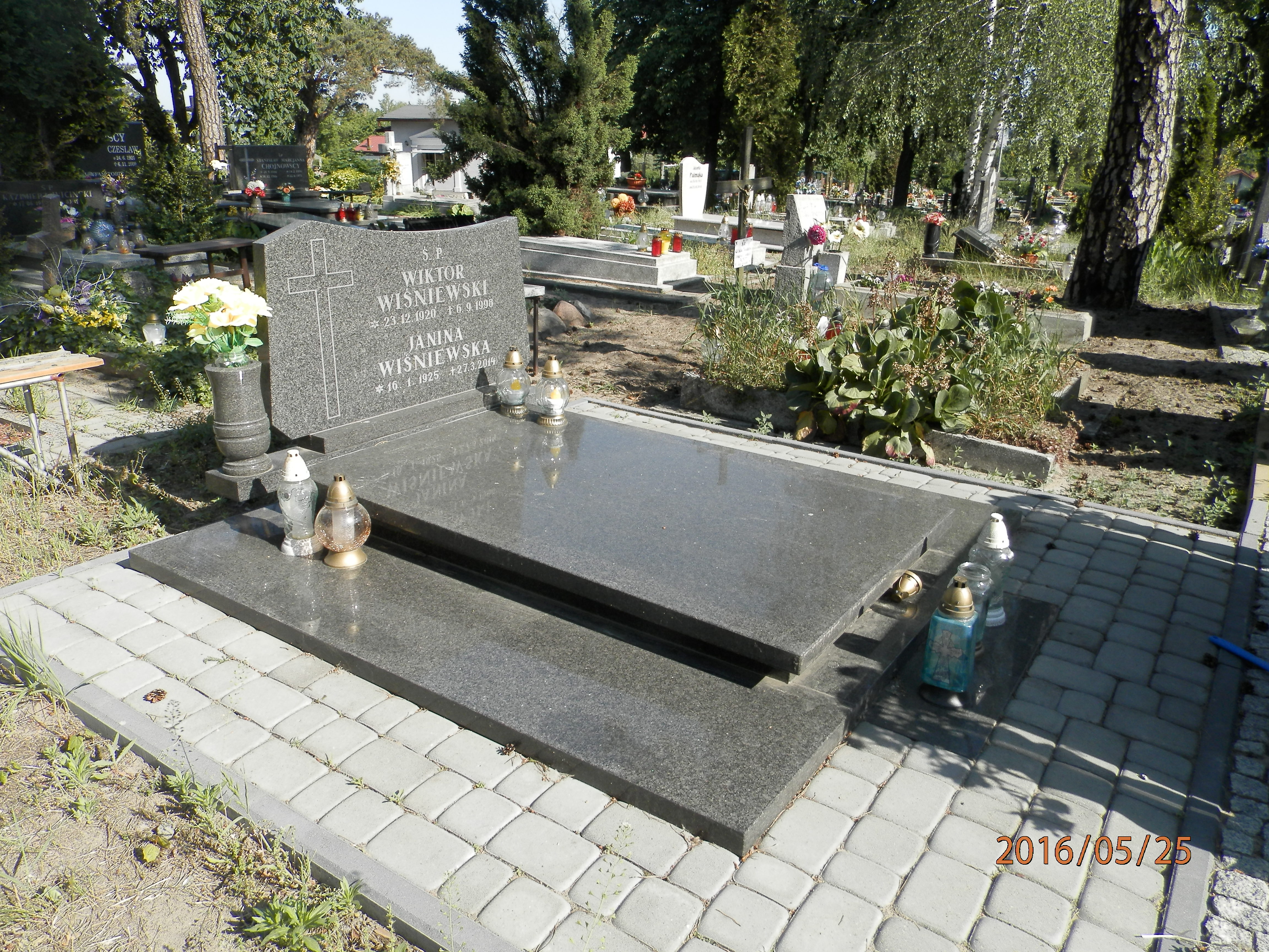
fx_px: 916
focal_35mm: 25
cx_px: 634
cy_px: 476
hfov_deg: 69.4
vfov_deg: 54.9
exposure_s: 1/640
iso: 80
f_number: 3.1
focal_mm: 4.5
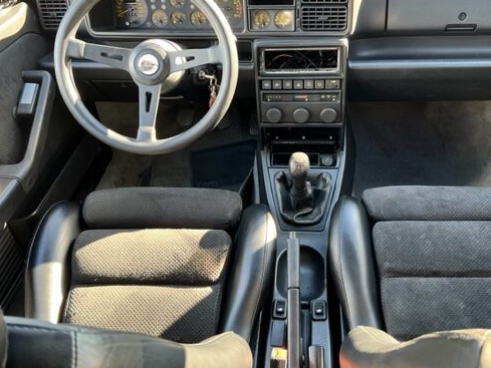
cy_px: 164
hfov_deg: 53.6
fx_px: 482
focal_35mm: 34
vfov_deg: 41.8
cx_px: 295
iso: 125
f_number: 1.5
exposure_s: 1/117
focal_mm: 5.7
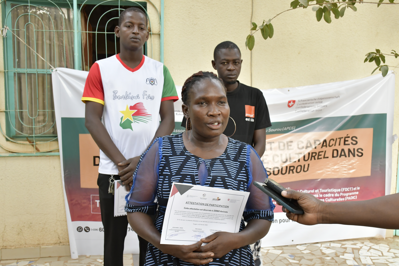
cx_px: 200
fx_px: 432
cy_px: 133
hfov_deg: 49.6
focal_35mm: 39
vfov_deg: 34.2
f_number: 7.1
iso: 1600
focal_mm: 26
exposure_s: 1/200
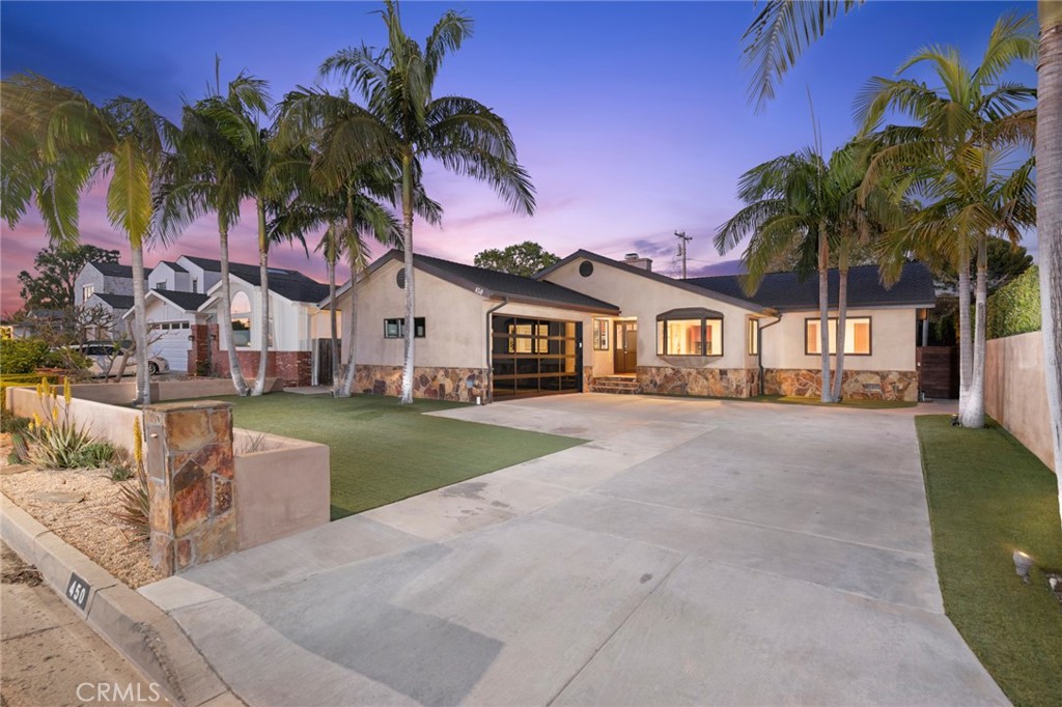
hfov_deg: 93.3
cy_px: 354
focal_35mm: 17
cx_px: 531
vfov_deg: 70.4
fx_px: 501
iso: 800
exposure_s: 1.6
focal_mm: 17
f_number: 9
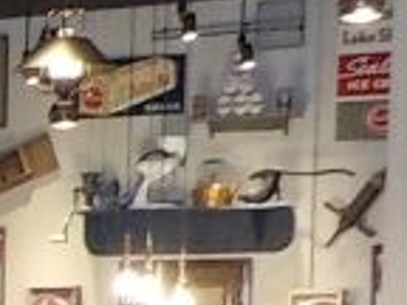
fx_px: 1964
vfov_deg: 8.6
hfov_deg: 10.9
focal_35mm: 167
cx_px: -367
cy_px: 494
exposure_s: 1/30
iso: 800
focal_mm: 4.1
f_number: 3.3
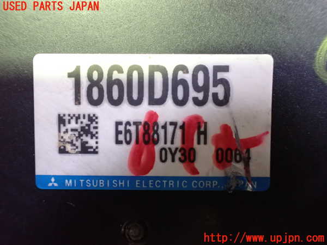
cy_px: 122
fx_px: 283
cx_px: 164
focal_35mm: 30
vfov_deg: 46.8
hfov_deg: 60.0
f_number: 2.3
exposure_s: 1/30
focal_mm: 5.4
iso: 1600
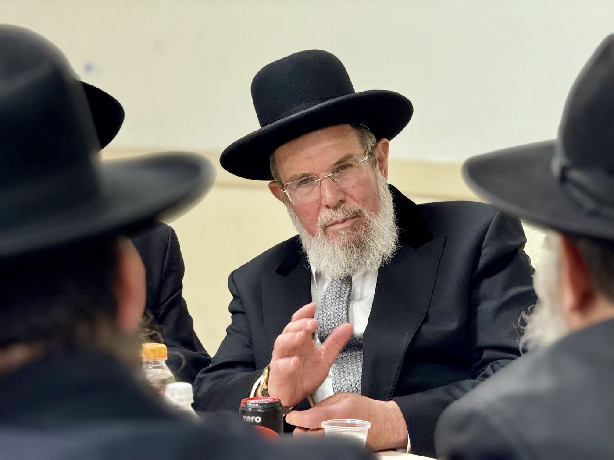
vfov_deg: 12.3
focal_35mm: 120
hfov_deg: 16.4
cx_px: 307
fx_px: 2128
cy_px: 230
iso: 320
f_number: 2.8
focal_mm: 15.66
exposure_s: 1/50
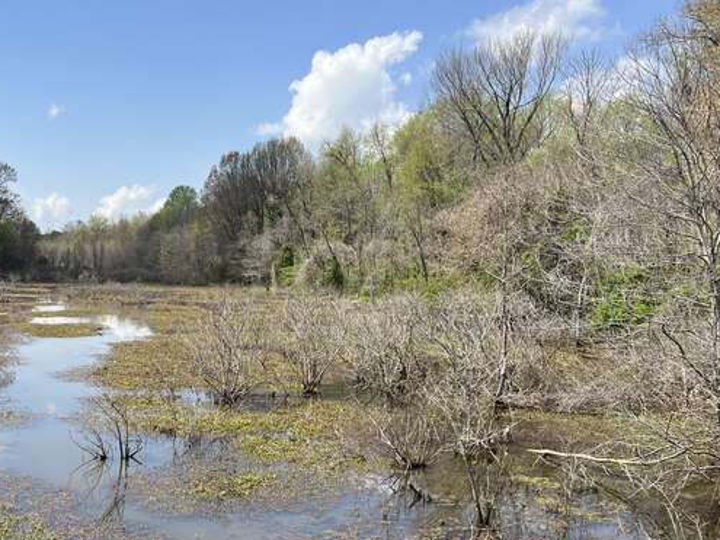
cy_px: 320
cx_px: 148
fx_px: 873
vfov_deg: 34.2
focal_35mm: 42
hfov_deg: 42.8
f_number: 1.5
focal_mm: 5.7
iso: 50
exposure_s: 1/3356
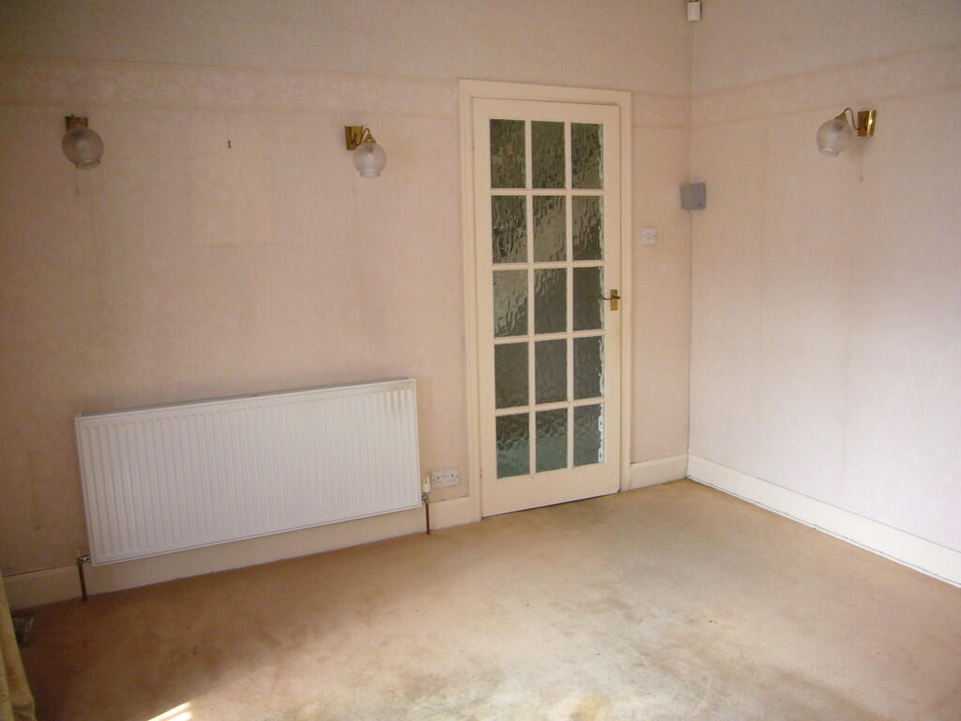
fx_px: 777
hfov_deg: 63.4
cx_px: 480
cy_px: 360
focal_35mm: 28
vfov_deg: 49.7
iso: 160
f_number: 2.8
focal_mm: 4.6
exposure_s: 1/30
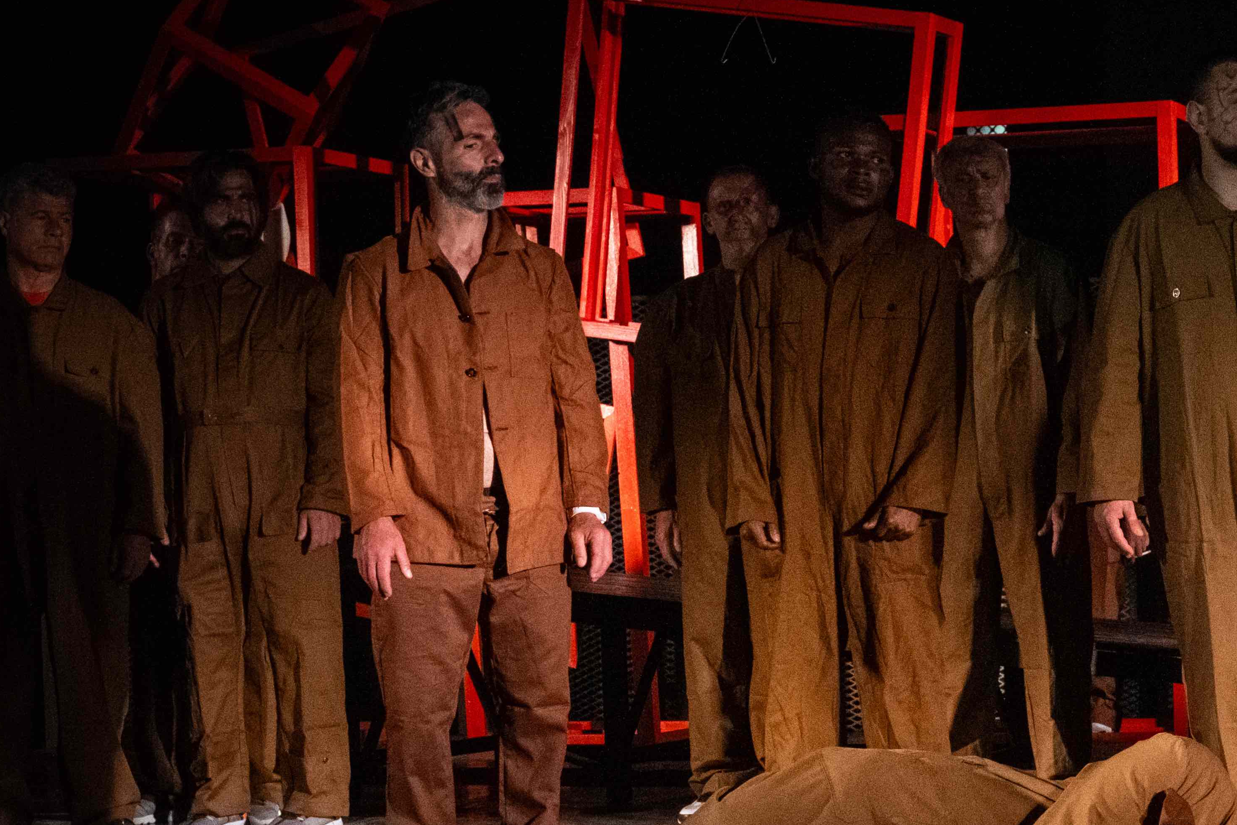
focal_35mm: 93
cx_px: 1271
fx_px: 3195
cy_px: 675
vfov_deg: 14.6
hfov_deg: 21.1
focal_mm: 29.2
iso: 6400
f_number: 7.1
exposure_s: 1/500
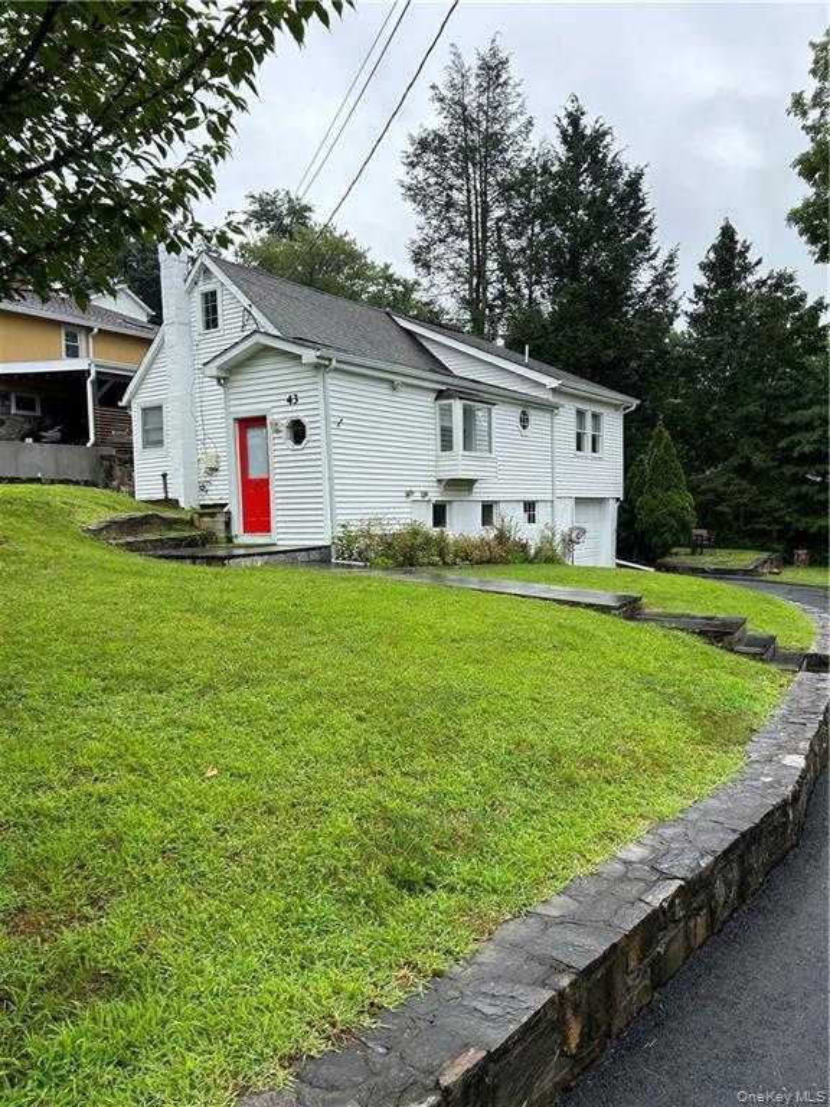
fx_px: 831
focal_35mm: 26
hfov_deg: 53.1
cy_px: 554
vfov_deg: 67.3
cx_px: 415
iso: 50
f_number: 1.5
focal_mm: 5.7
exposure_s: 1/1511
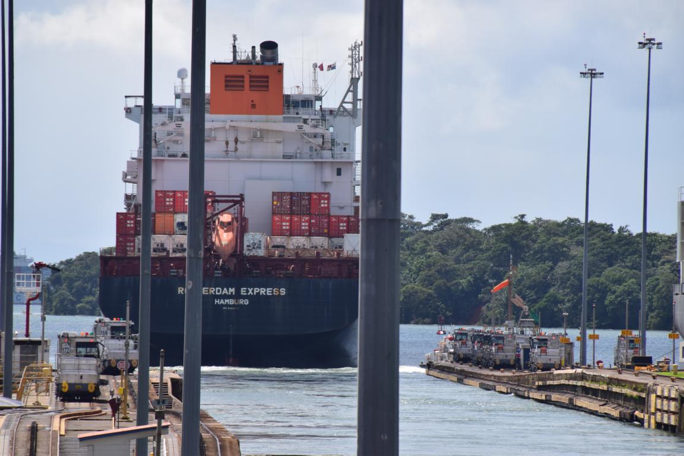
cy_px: 228
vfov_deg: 3.7
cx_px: 342
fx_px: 7124
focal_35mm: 375
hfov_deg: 5.5
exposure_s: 1/500
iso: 250
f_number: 11
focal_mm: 250
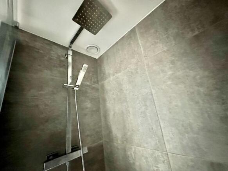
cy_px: 86
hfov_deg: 102.1
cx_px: 114
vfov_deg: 85.7
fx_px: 92
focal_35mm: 14
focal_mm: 2.22
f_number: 2.2
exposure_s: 1/25
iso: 1250
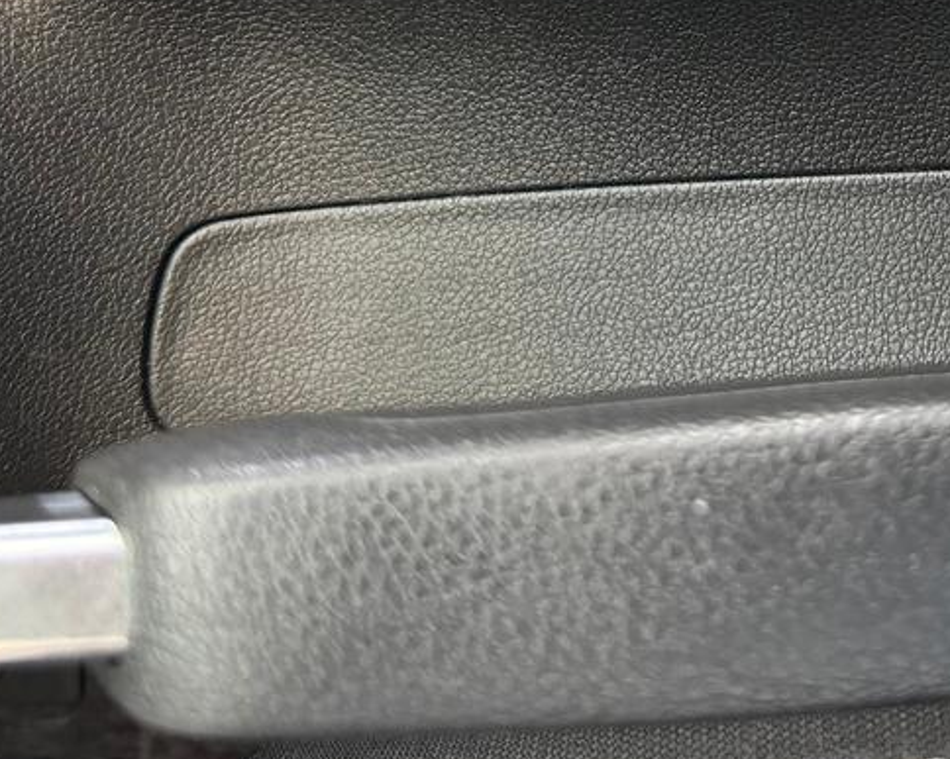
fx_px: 1743
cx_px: 834
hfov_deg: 29.4
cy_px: -122
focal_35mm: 62
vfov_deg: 22.8
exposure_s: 1/40
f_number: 1.78
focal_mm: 6.76
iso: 800
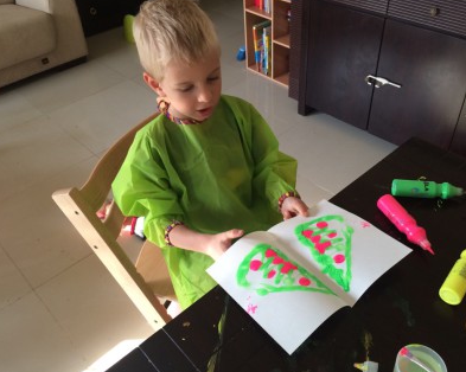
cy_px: 183
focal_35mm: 31
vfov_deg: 47.1
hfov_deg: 57.2
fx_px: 427
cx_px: 249
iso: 100
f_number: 2.2
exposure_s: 1/30
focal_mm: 4.15
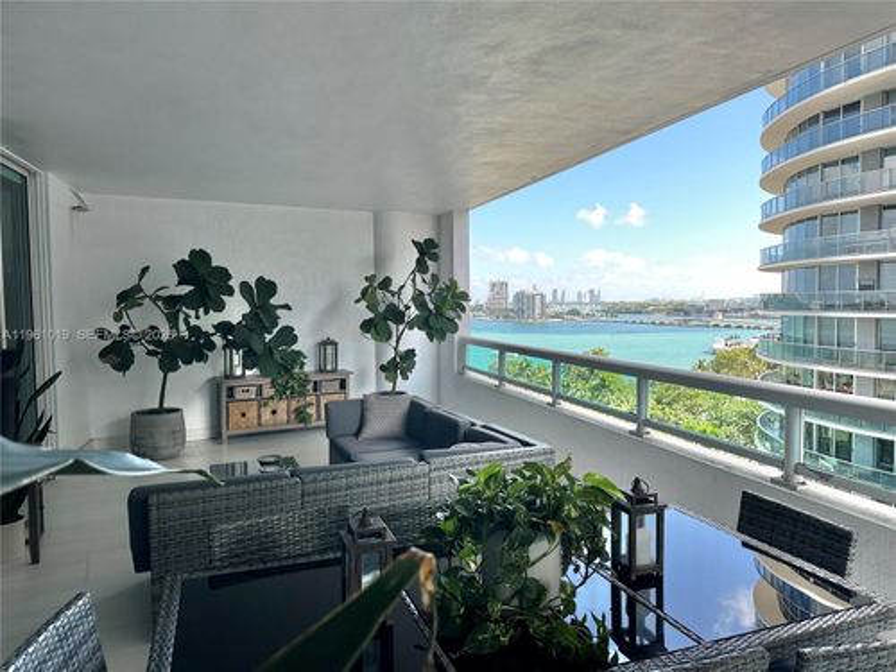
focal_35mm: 24
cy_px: 336
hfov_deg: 71.6
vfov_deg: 56.8
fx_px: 621
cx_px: 448
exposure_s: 1/516
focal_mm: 6.86
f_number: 1.78
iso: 80
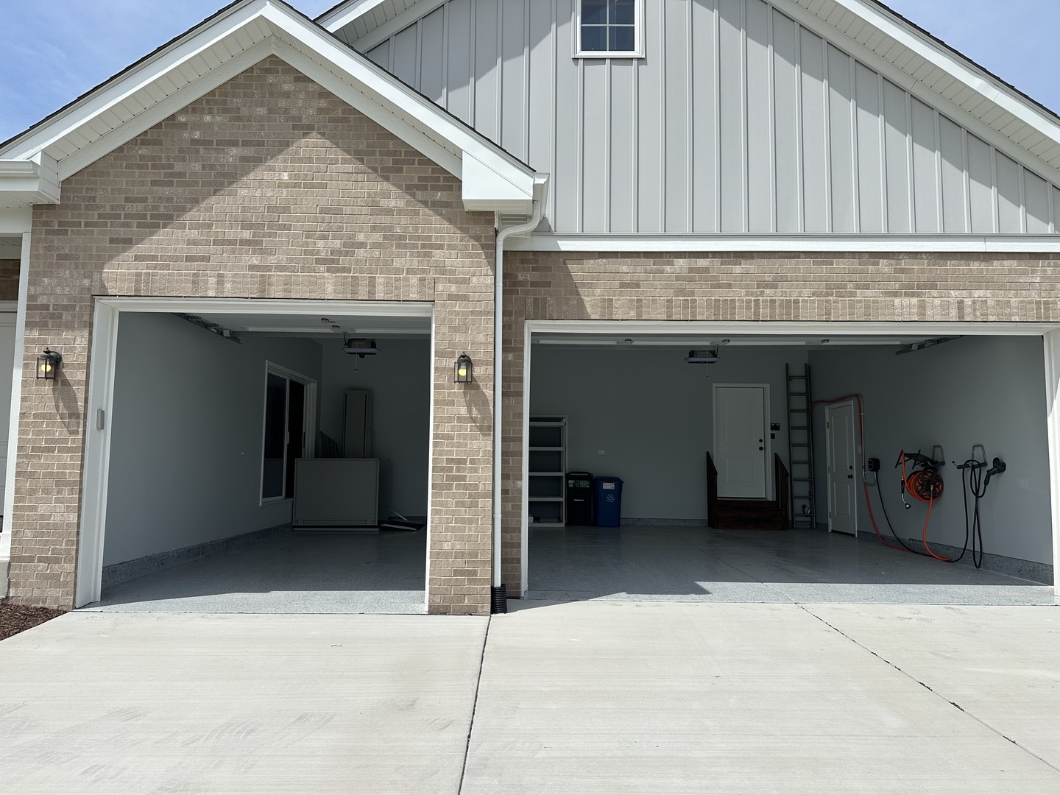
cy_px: 398
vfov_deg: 56.8
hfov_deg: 71.6
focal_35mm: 24
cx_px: 530
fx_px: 735
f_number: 1.78
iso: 80
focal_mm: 6.86
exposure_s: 1/6211
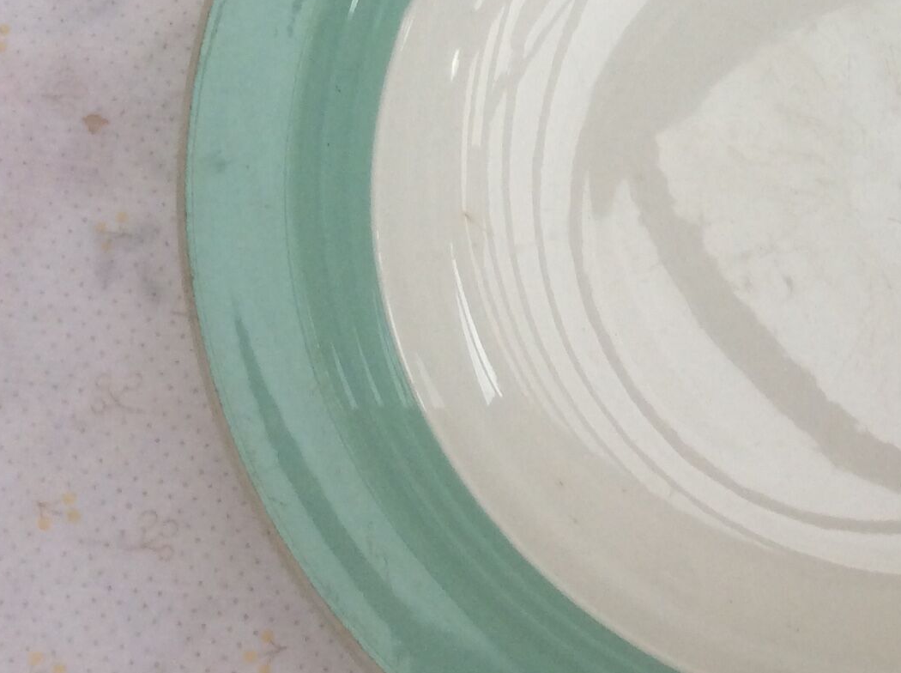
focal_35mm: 79
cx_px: 911
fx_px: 2053
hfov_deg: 23.6
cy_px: 178
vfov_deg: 18.5
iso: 32
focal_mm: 3.3
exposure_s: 1/105
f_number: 2.4
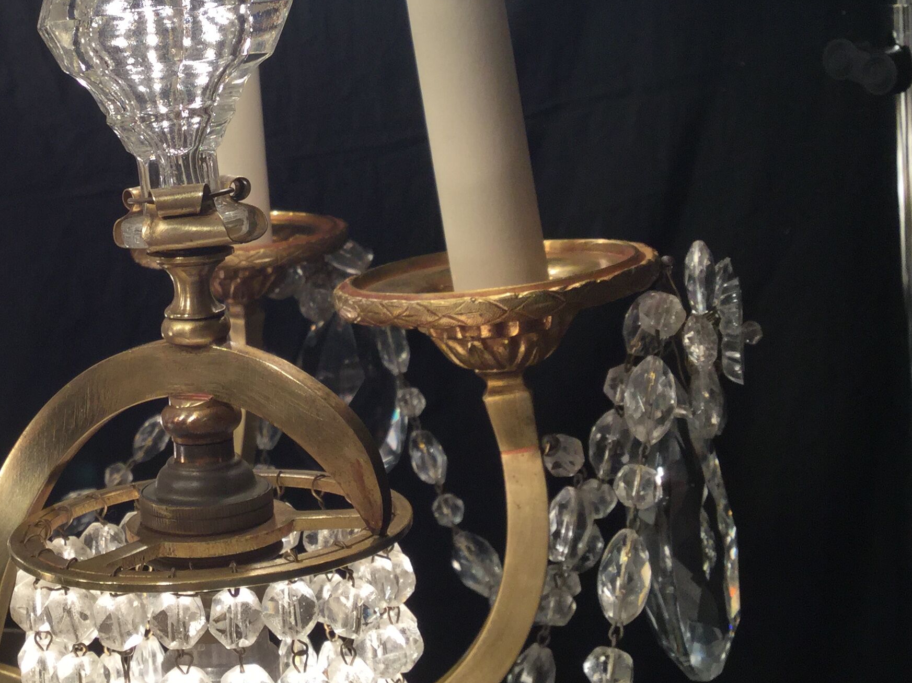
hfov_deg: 32.4
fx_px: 1528
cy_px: 150
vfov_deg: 24.9
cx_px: 192
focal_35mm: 58
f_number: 2.4
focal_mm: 3.3
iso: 32
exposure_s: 1/100
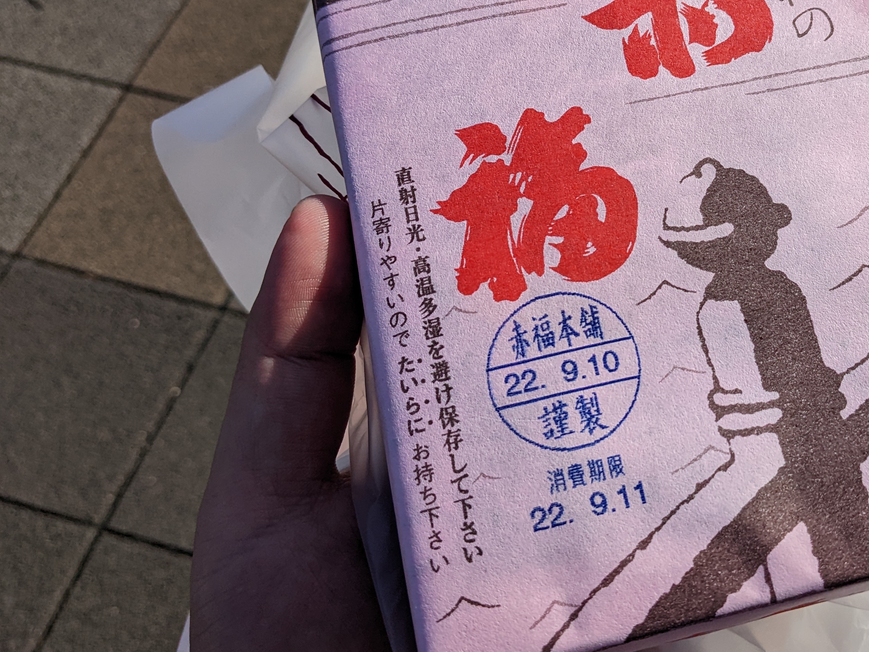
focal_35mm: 43
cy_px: 230
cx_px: 677
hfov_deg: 42.2
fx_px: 1079
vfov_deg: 33.4
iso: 62
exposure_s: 1/5848
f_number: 1.73
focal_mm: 4.38
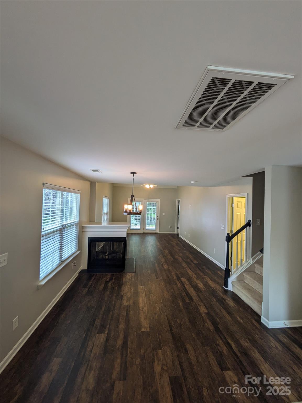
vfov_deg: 102.0
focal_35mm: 14
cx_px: 151
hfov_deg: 85.7
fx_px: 163
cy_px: 202
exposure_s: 1/40
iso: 49
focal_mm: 1.83
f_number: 2.2
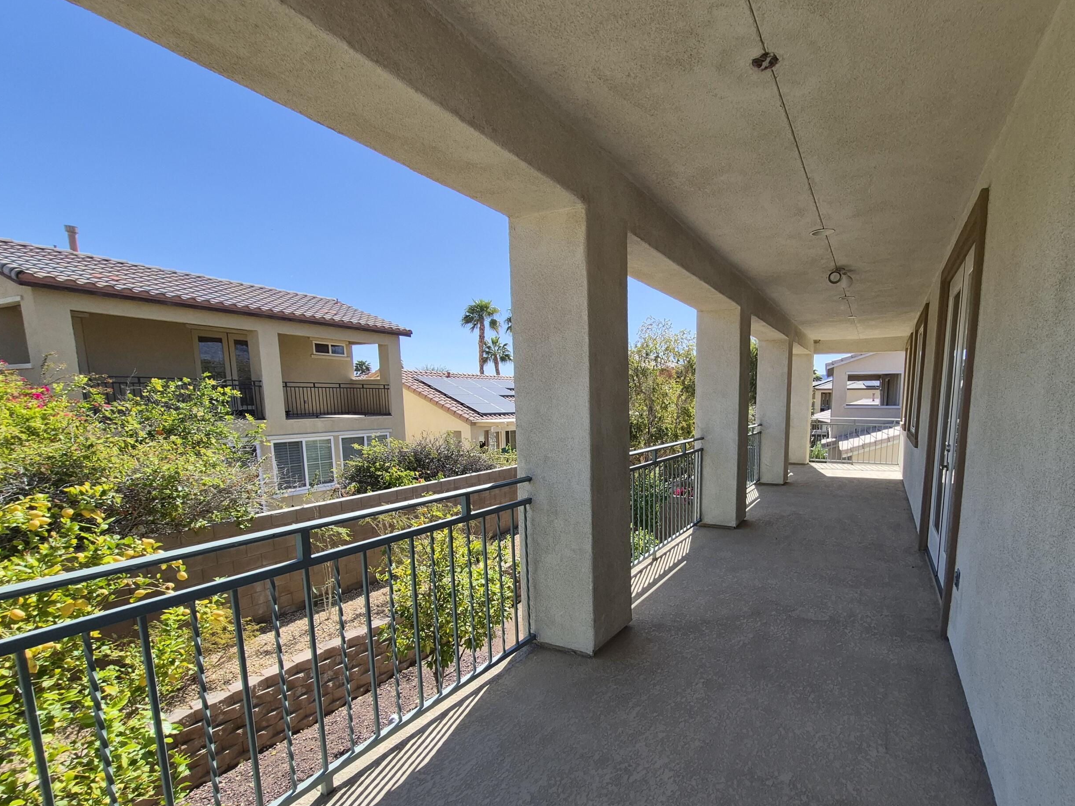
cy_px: 478
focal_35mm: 16
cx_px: 650
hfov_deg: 93.1
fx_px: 497
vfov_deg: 77.3
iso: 50
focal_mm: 1.74
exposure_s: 1/1328
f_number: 2.2
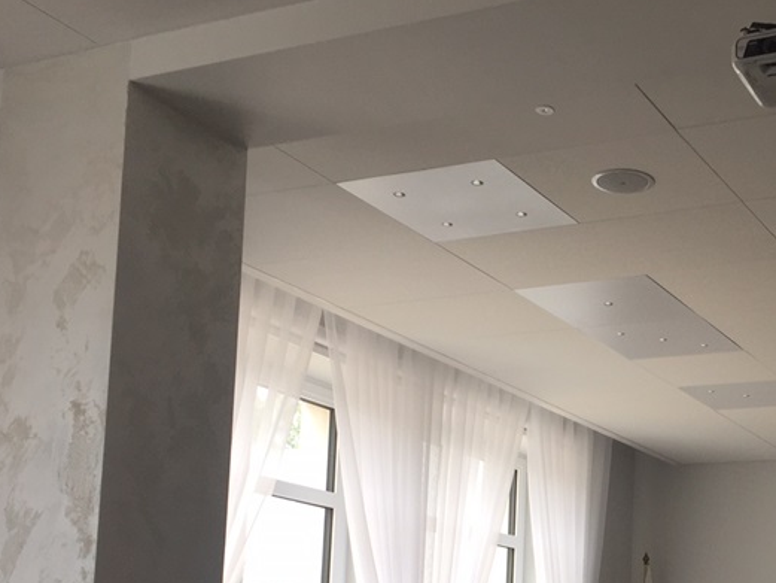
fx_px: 1278
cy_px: 544
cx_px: 635
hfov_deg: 32.7
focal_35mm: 57
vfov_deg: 24.8
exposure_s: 1/100
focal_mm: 4.15
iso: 32
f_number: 2.2
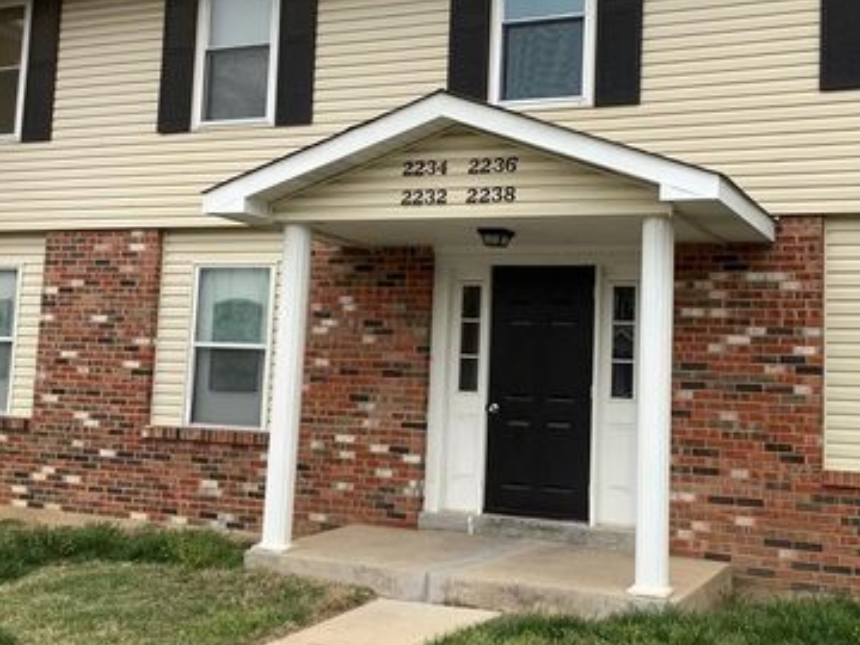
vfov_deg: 33.5
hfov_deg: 43.5
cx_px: 545
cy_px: 259
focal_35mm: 43
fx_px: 1068
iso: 25
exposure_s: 1/255
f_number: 2.4
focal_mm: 3.3
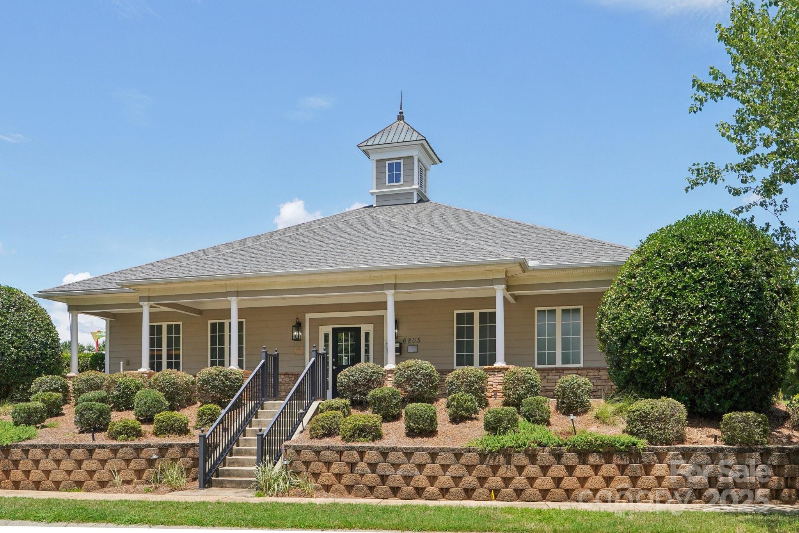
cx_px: 400
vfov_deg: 43.6
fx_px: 666
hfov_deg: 61.9
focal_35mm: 30
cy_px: 266
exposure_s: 1/250
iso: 100
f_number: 8
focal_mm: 20
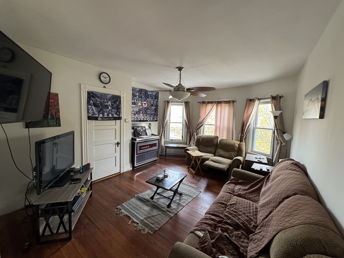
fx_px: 139
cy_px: 129
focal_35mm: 14
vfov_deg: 85.7
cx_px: 172
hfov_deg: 102.1
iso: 320
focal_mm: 2.22
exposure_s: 1/79
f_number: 2.2
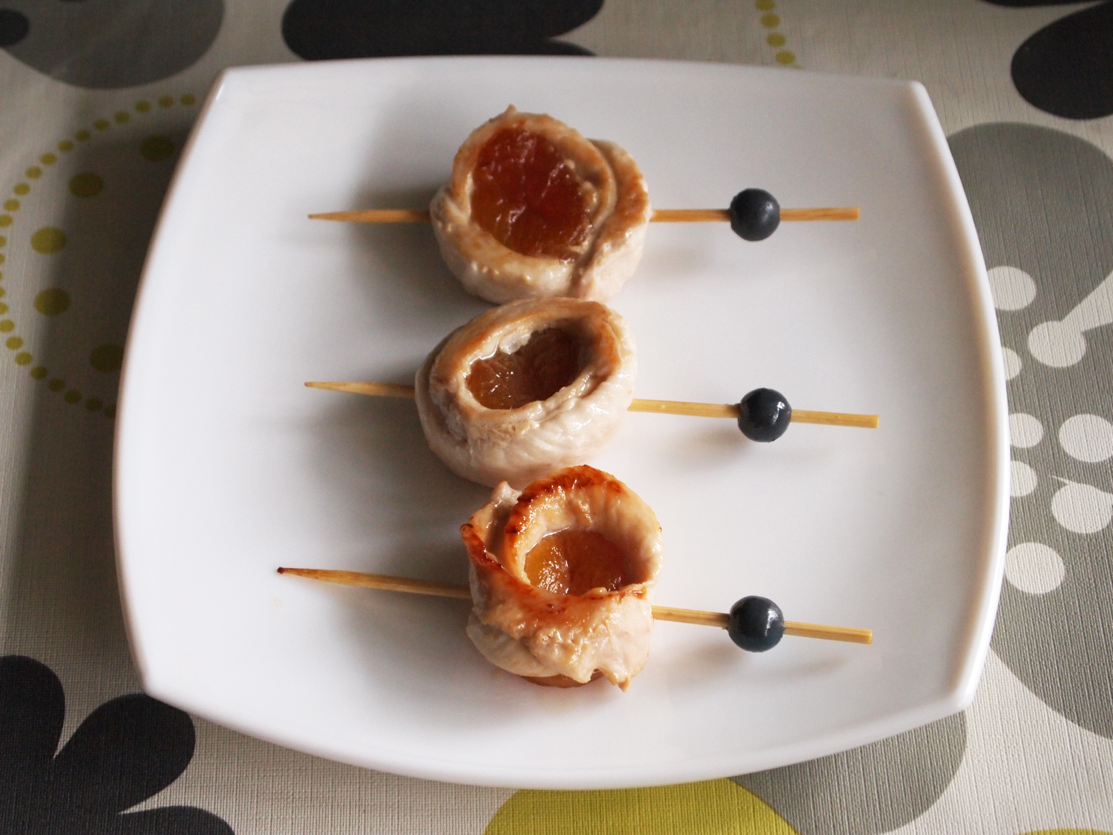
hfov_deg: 24.4
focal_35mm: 80
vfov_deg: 18.4
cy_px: 418
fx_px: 2572
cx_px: 556
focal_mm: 40
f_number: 5.6
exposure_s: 1/80
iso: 800
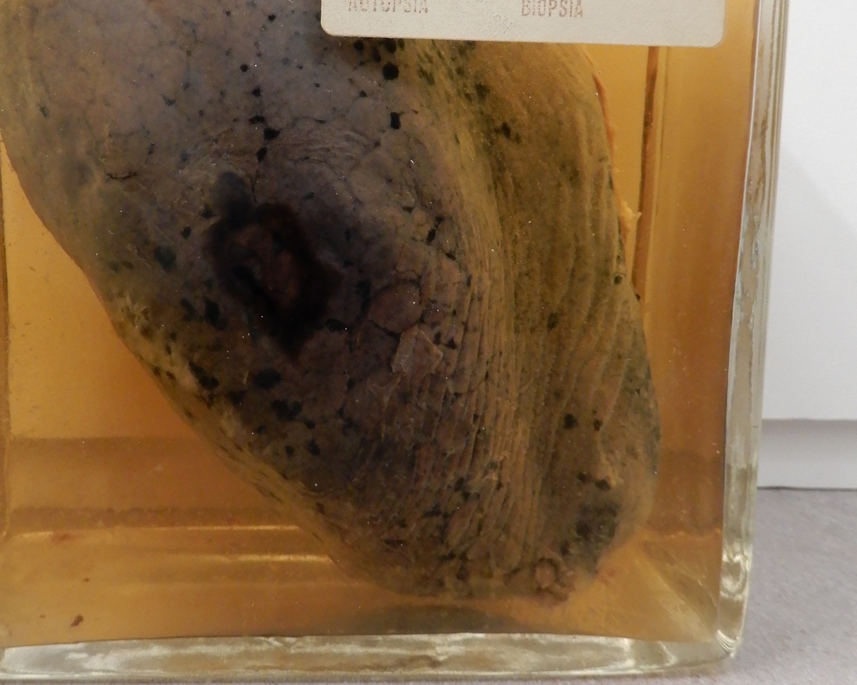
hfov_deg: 47.6
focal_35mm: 38
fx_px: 964
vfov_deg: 38.9
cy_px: 262
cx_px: 339
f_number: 3.4
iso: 400
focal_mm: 4.3
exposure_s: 1/25
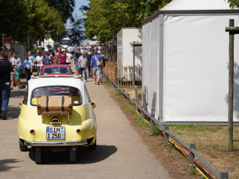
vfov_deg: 14.2
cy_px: 103
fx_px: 718
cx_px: 81
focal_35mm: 104
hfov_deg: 18.8
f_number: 4.5
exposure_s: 1/1250
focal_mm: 75
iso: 100
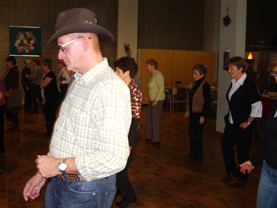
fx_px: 312
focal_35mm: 39
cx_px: 124
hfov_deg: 47.8
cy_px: 95
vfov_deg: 36.8
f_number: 2.8
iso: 100
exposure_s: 1/30
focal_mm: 7.4
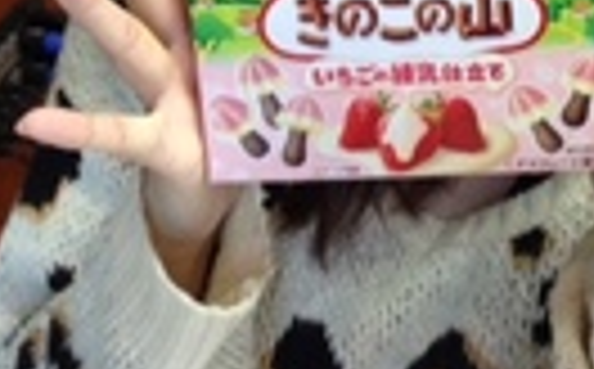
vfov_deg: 12.0
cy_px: -63
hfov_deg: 19.5
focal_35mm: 106
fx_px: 1713
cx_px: 441
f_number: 2.4
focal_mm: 4.12
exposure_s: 1/20
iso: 125
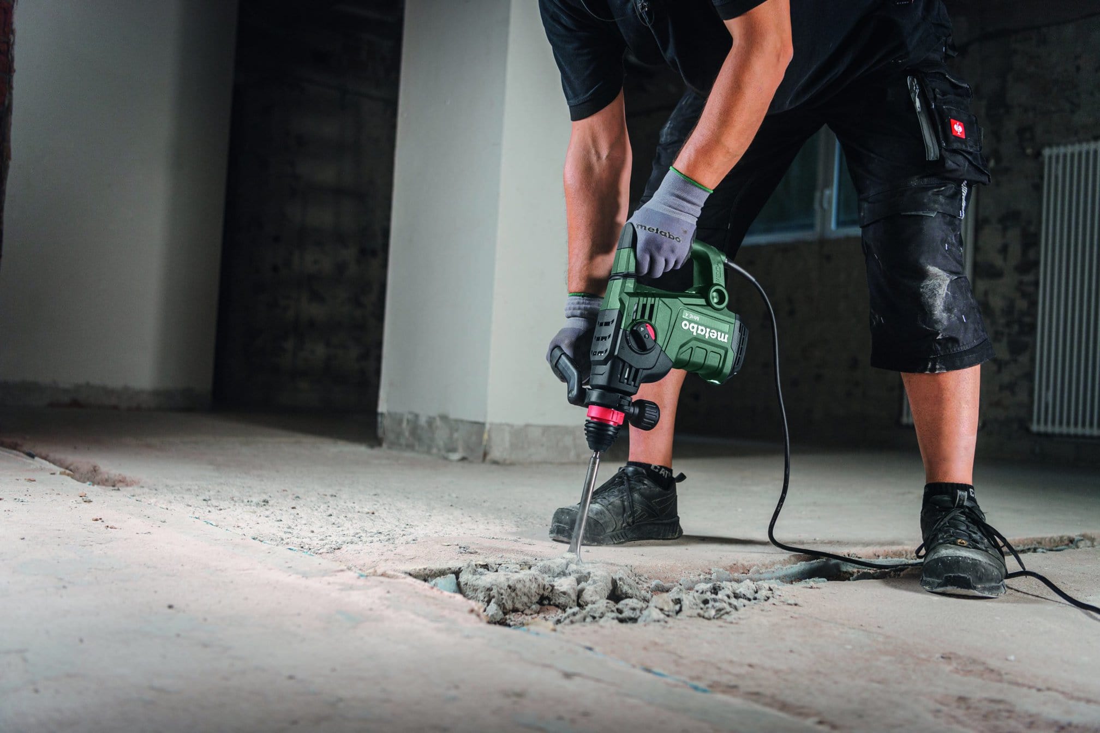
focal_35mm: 36
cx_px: 550
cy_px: 366
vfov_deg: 36.9
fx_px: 1100
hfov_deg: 53.1
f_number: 2.8
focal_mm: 36
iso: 160
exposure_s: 1/200
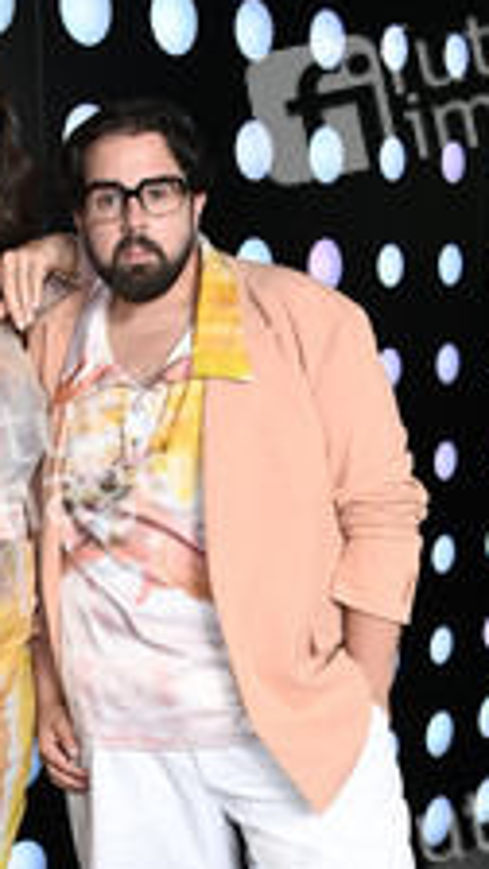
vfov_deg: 29.2
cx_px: 93
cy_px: 675
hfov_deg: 16.9
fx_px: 1637
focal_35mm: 71
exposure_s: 1/250
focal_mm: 38
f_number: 5.6
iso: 800
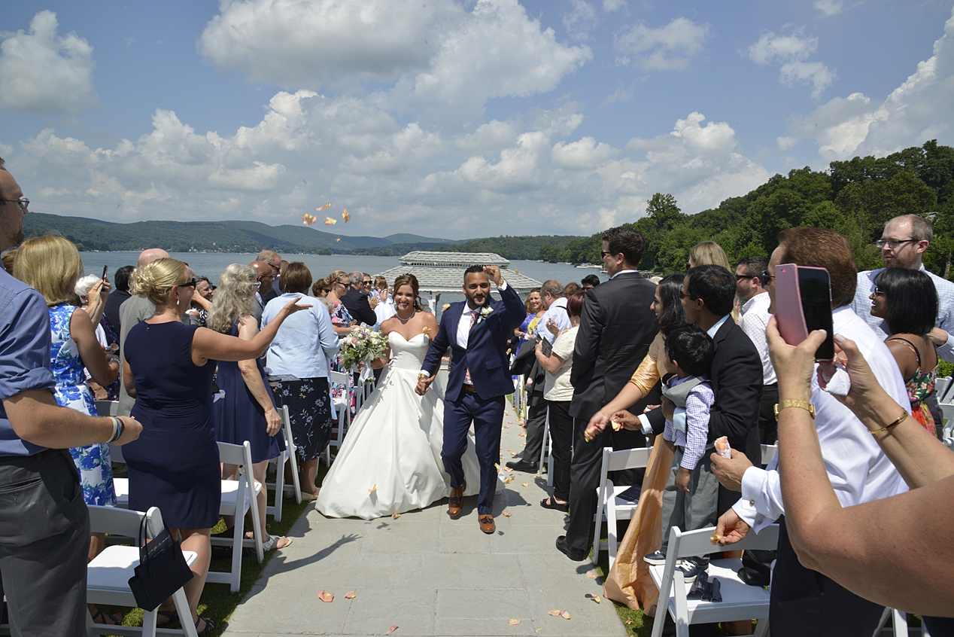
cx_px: 477
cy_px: 318
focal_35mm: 24
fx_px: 636
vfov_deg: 53.2
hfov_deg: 73.7
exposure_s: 1/250
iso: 450
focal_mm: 24
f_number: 22
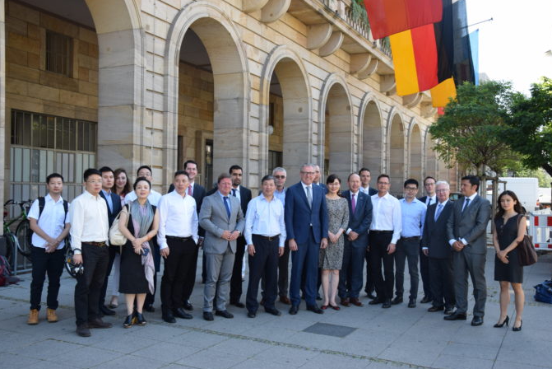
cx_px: 281
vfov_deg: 36.0
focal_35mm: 37
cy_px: 188
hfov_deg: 51.9
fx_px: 568
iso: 200
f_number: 5.6
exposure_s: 1/125
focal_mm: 24
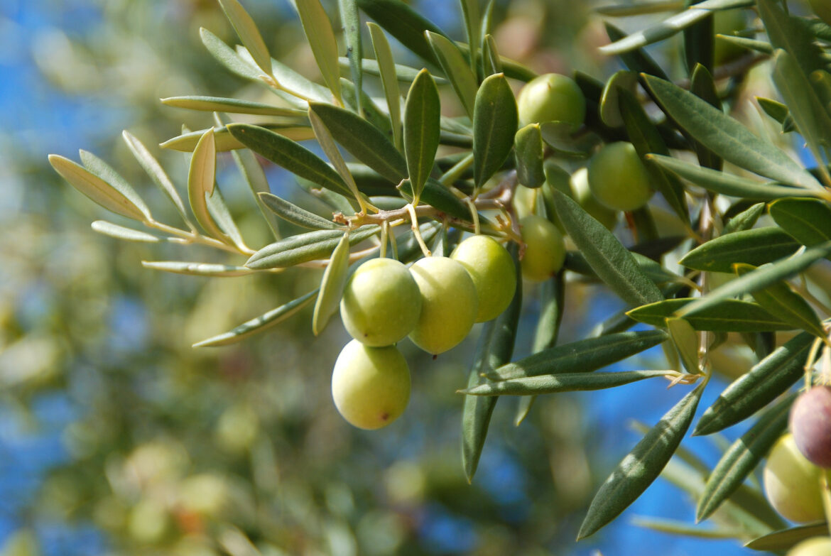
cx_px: 416
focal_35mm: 142
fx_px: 3293
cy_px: 278
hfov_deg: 14.4
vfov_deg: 9.7
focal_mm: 95
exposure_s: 1/500
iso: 200
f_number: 5.6
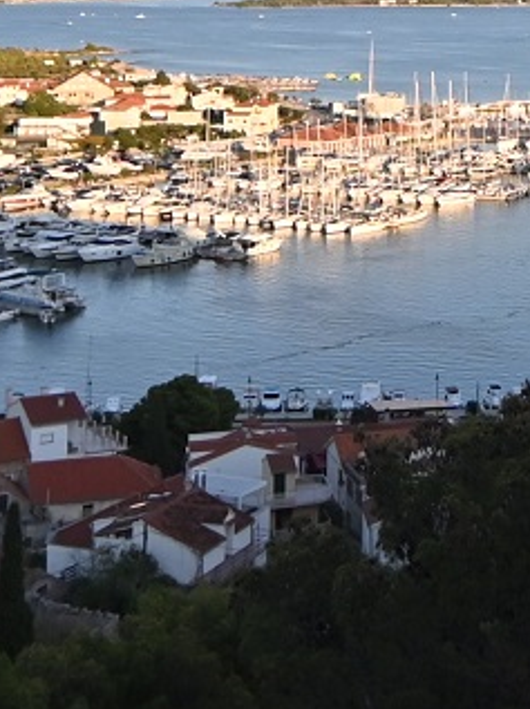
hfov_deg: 17.7
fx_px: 1677
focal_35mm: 82
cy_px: -226
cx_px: 490
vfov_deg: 21.5
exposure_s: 1/1600
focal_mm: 12
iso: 250
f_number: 4
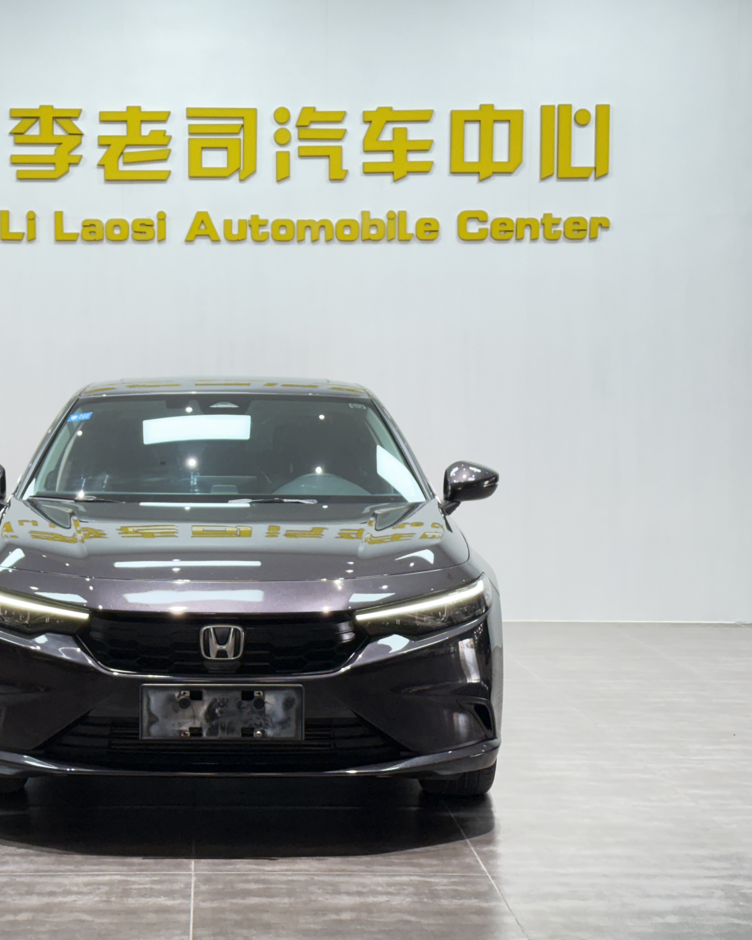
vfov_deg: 30.0
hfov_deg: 24.0
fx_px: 1753
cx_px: 220
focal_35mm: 63
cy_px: 472
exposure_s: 1/100
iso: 250
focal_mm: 6.76
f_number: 1.78
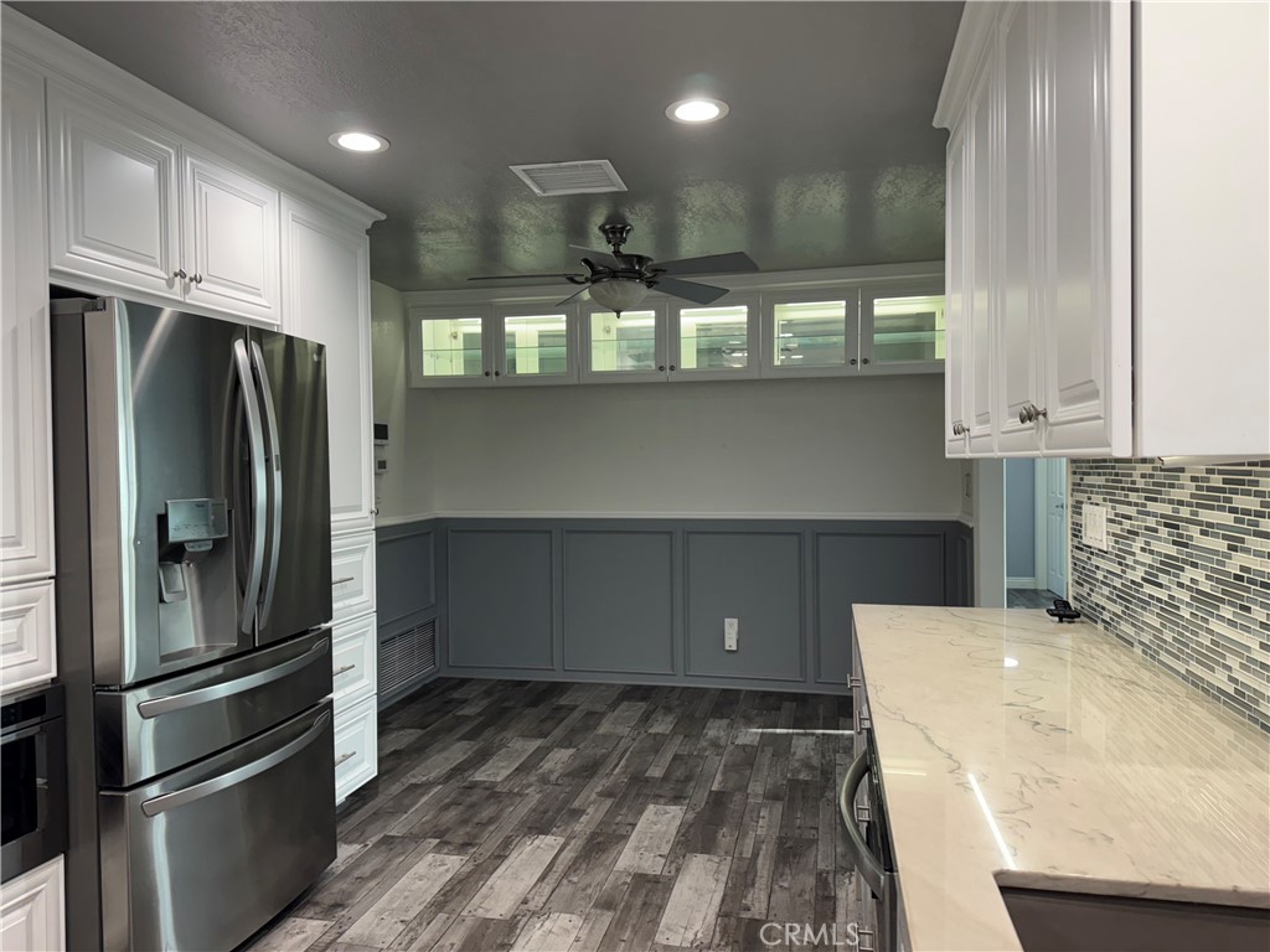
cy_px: 476
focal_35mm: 24
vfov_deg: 56.8
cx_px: 635
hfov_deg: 71.6
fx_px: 881
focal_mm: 6.76
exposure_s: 1/120
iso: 160
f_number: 1.78
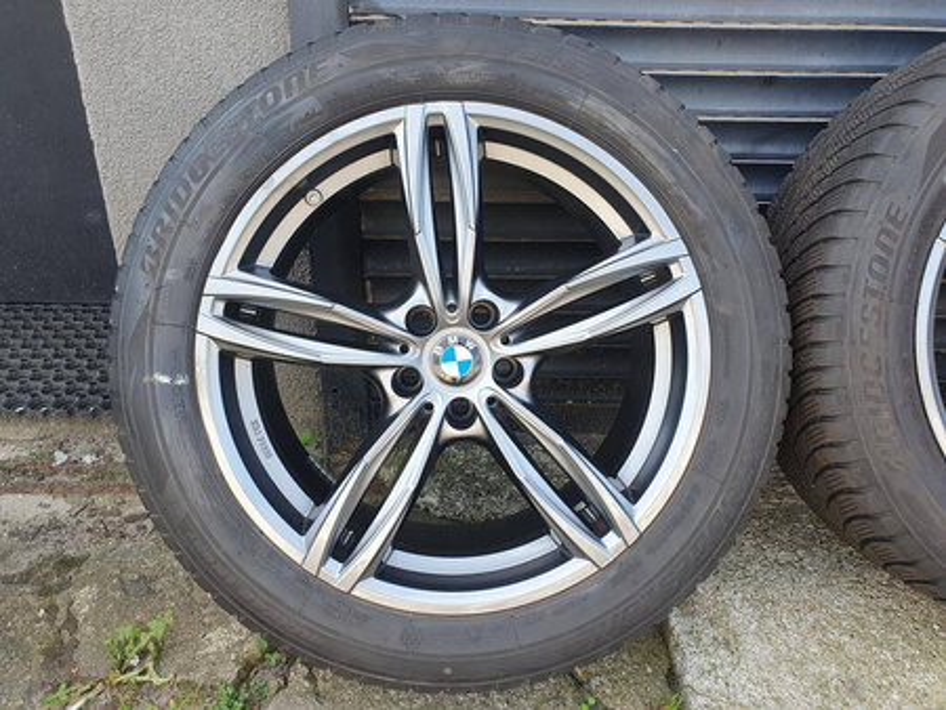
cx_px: 473
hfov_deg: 67.3
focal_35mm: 26
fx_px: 711
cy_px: 355
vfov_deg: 53.1
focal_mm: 4.32
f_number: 2.4
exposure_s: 1/116
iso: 50
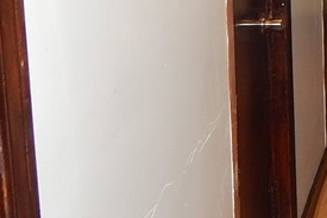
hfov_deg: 20.4
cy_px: -66
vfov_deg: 14.7
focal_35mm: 89
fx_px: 808
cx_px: 452
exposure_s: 1/30
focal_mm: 4
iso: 200
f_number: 3
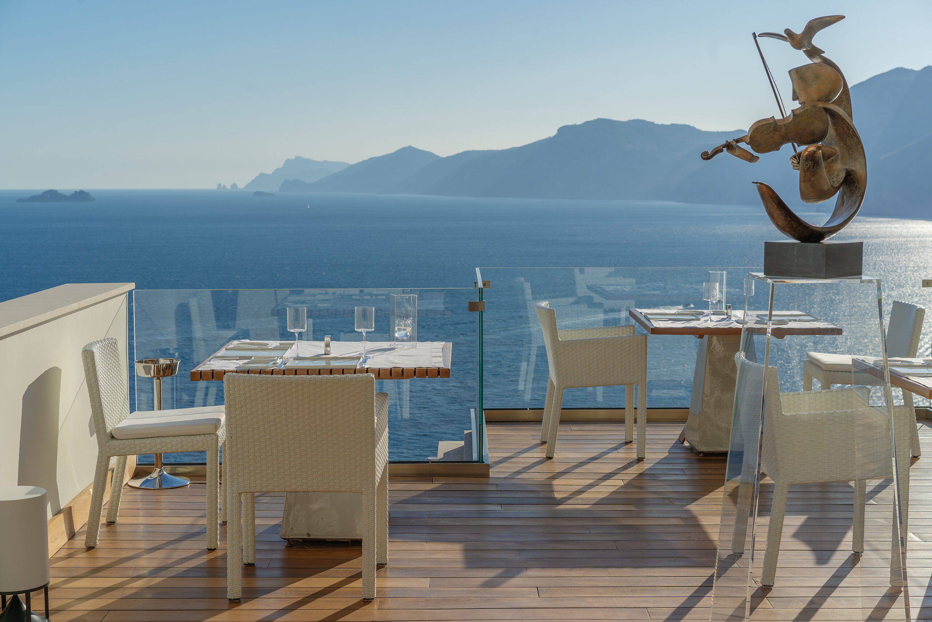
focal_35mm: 55
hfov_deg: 36.2
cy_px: 311
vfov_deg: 24.6
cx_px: 466
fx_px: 1424
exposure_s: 1/500
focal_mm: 55
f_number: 8
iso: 100
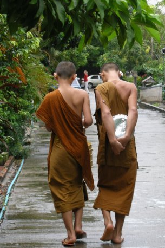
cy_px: 100
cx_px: 95
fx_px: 1170
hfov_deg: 8.1
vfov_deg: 12.1
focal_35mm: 170
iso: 64
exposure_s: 1/99.8
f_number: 5.1
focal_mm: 24.5
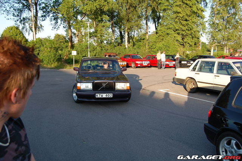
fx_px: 242
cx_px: 121
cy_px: 80
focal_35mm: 36
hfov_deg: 53.2
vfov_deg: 36.8
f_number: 7.1
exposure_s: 1/200
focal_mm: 24
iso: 200
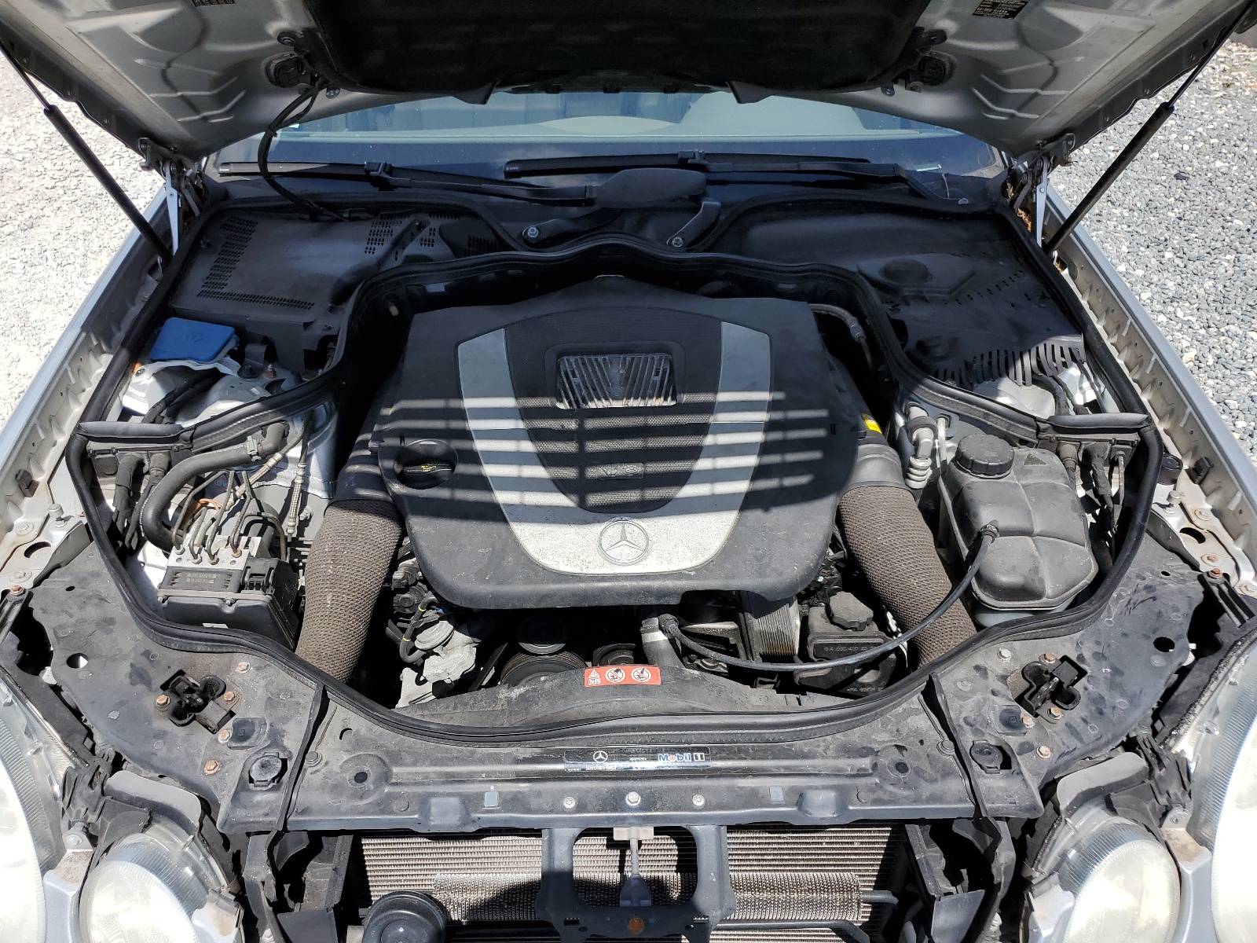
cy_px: 472
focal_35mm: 26
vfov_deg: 53.1
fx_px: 944
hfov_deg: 67.3
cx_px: 628
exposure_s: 1/2500
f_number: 1.5
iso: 50
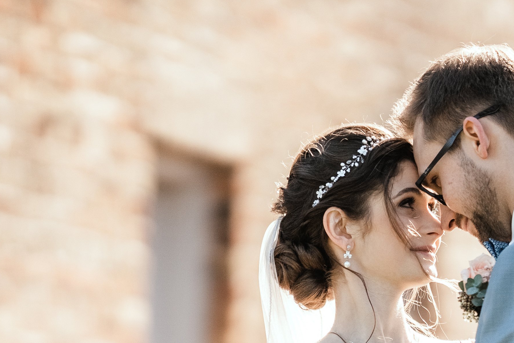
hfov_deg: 4.5
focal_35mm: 454
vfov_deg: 3.0
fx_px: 6481
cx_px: 257
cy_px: 482
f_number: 1.8
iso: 320
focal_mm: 135
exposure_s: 1/4000
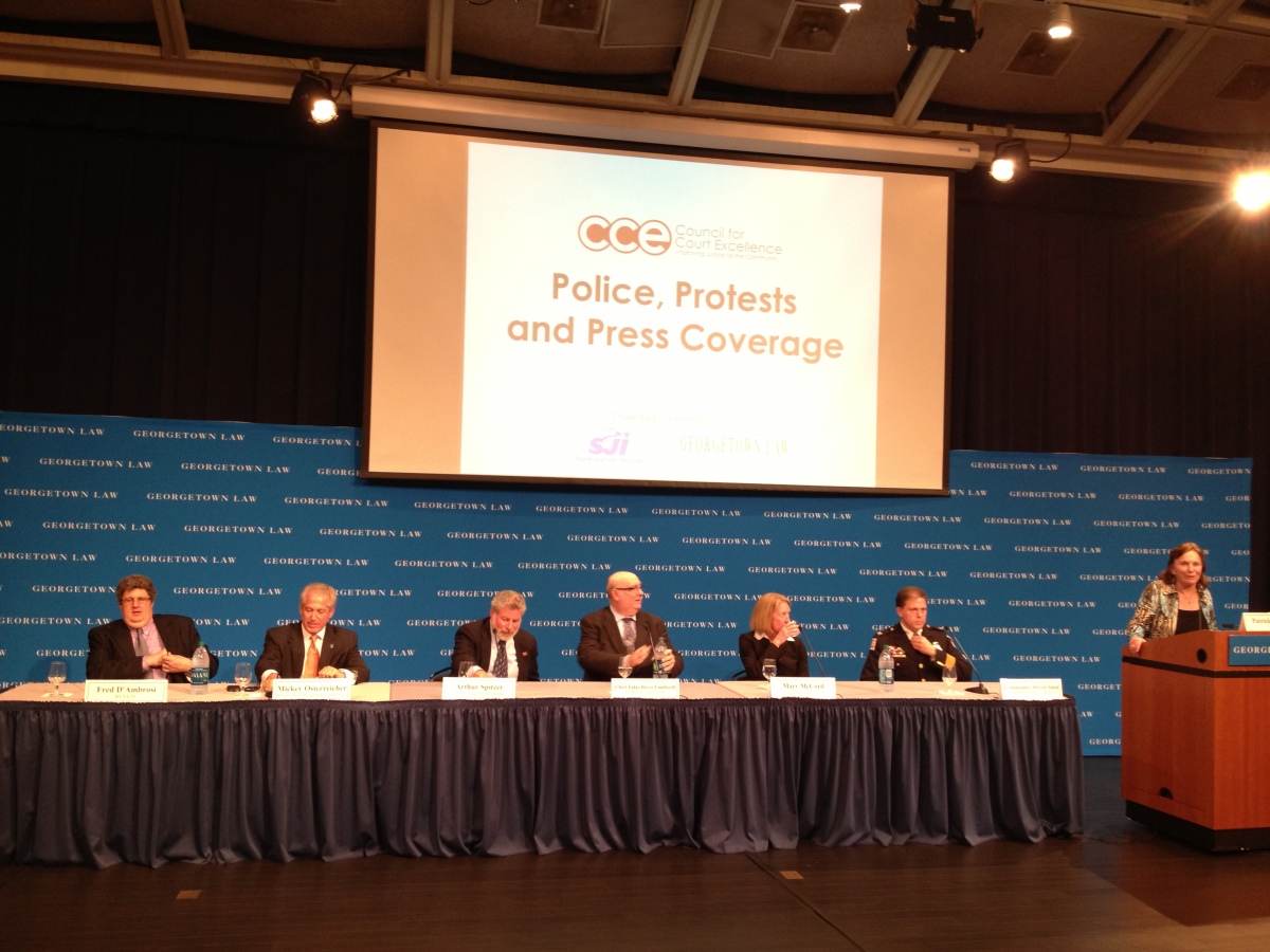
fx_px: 1284
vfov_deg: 40.7
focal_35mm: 35
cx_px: 635
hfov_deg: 52.6
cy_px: 476
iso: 100
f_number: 2.4
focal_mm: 4.28
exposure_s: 1/20
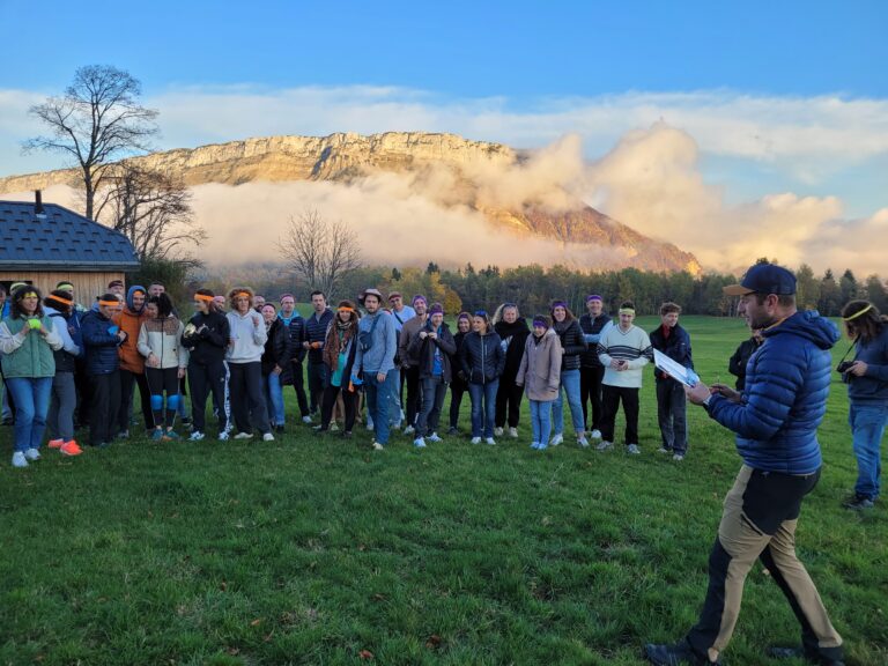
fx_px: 667
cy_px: 333
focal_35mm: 26
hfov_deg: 67.3
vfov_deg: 53.1
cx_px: 444
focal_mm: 5.4
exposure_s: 1/351
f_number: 1.8
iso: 40
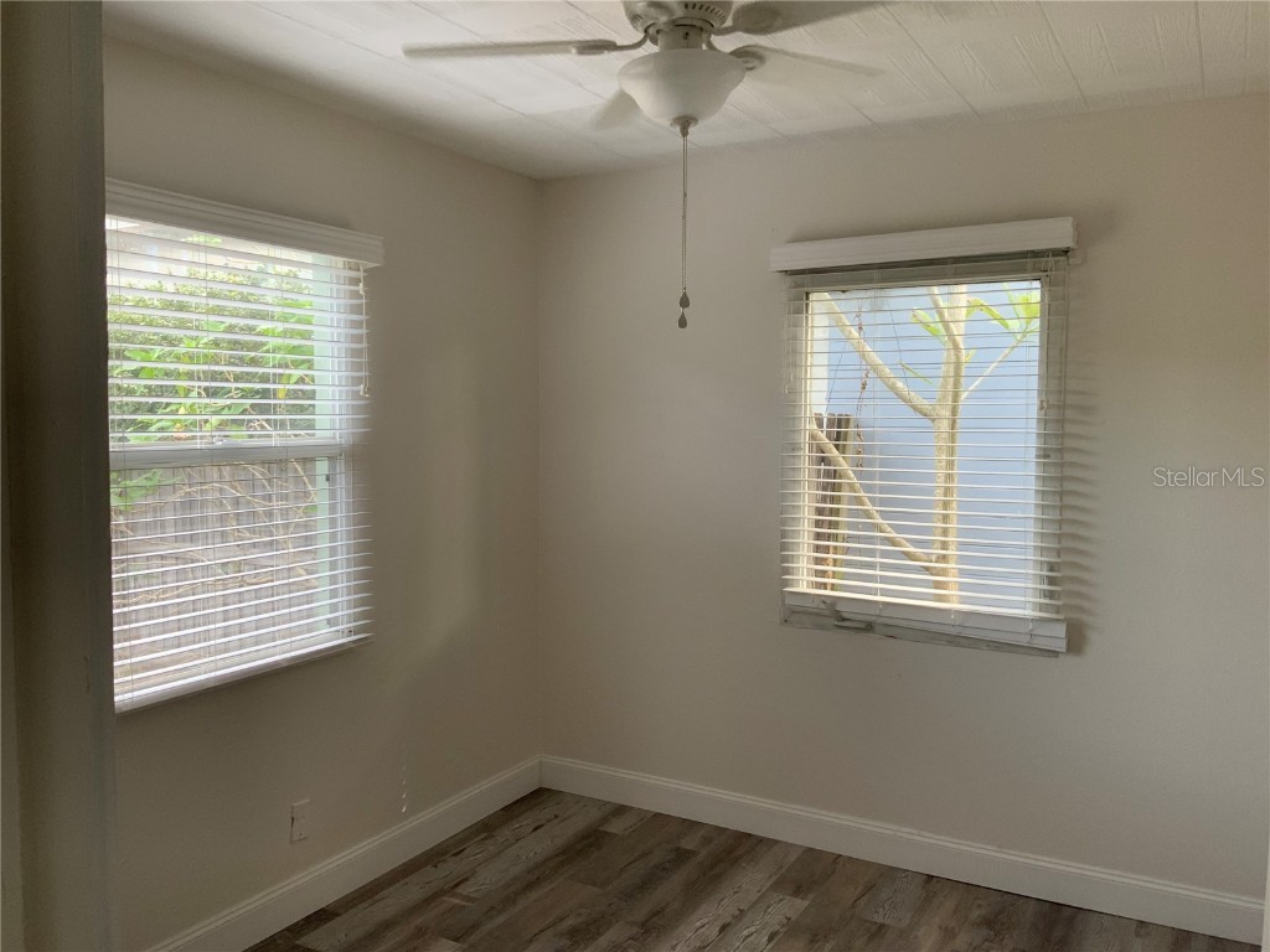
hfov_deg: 61.7
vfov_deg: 48.2
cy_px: 476
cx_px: 635
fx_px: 1064
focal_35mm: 29
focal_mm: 3
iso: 40
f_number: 1.8
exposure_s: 1/60
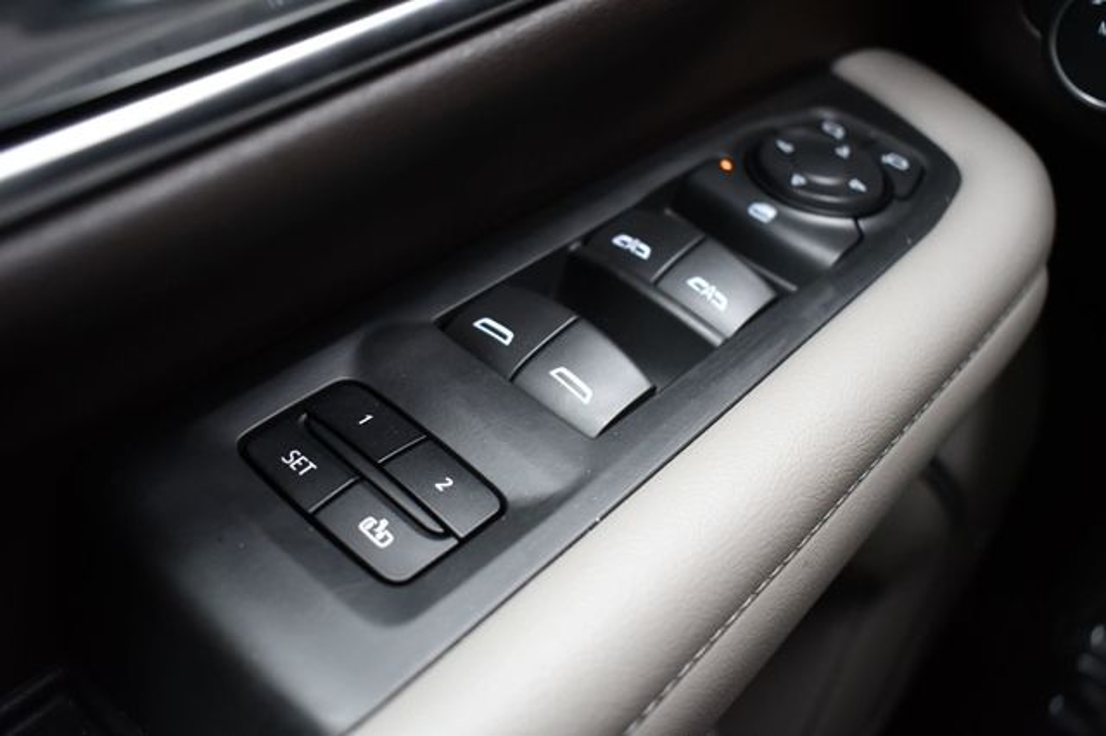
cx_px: 553
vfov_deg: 35.9
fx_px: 1136
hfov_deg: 51.9
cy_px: 368
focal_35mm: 37
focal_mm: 25
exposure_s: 1/125
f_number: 4
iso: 1400
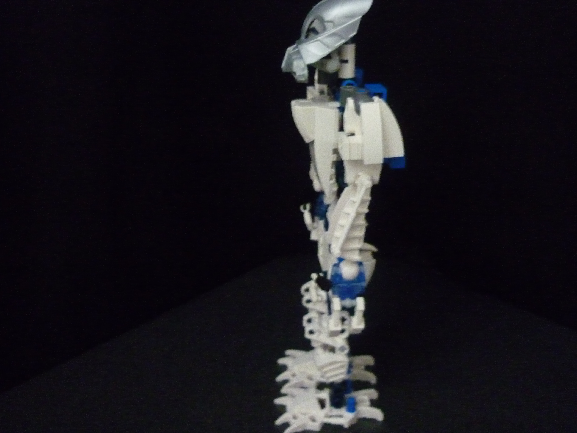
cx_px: 290
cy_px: 205
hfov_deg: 50.1
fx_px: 617
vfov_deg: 38.6
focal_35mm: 37
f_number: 2.8
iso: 800
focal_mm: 5.5
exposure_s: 1/13
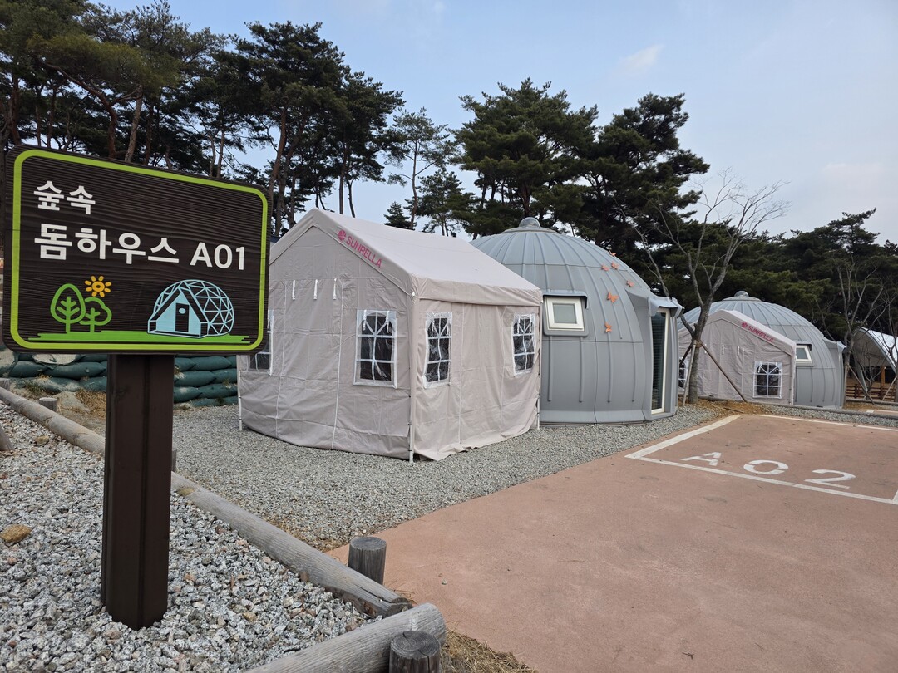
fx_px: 597
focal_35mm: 23
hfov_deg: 73.9
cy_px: 336
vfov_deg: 58.9
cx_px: 449
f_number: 1.7
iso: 80
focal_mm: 6.3
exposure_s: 1/2456
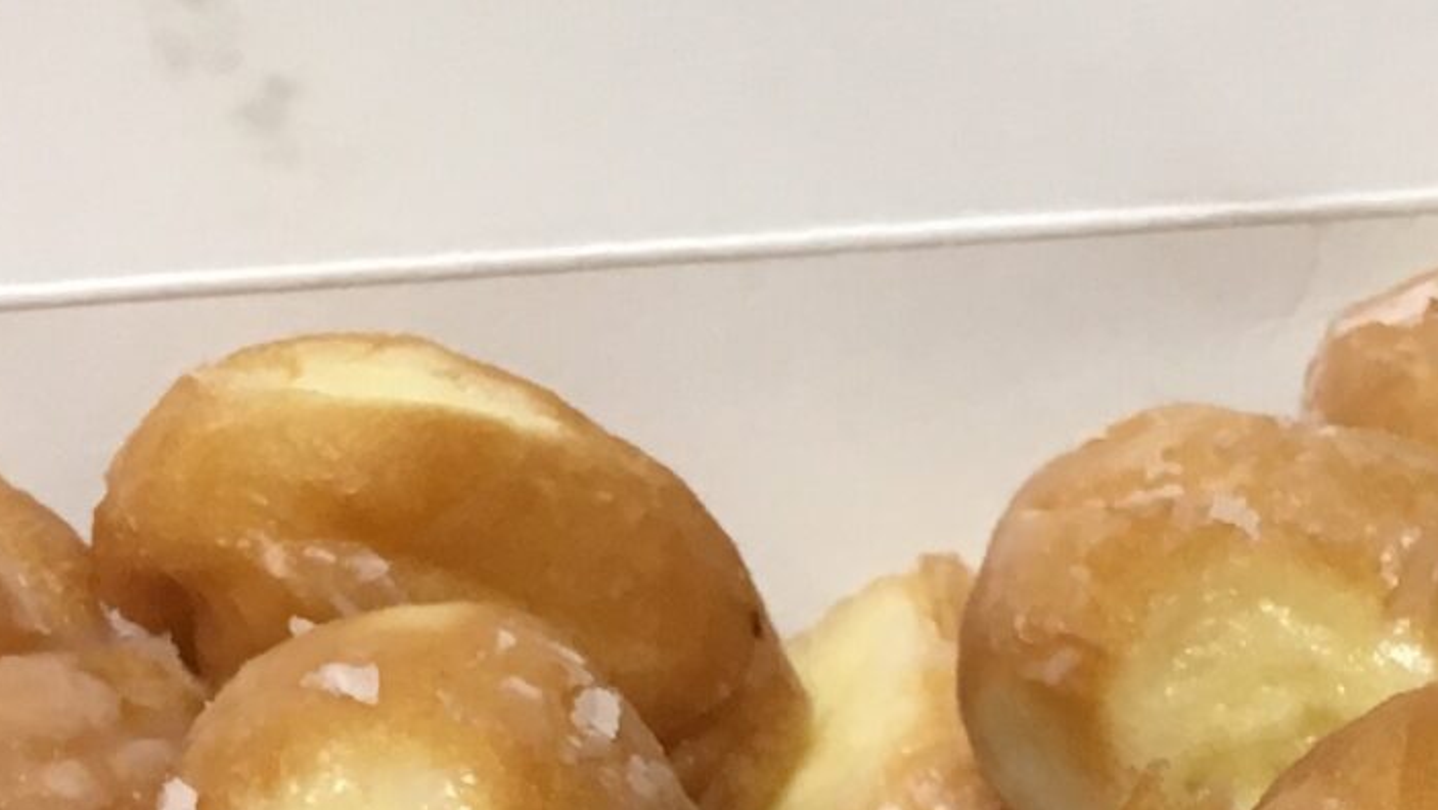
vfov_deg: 9.9
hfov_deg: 18.3
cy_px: 1522
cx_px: 1262
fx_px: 4386
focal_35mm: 115
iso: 64
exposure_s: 1/30
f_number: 2.2
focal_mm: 4.15
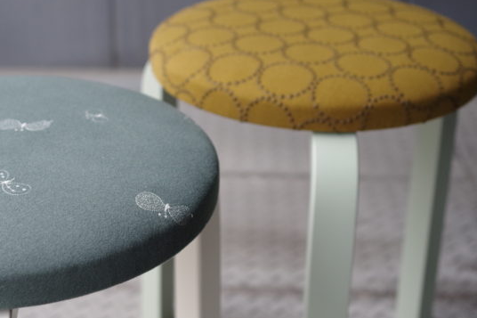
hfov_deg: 29.1
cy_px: 186
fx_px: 914
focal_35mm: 69
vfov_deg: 19.7
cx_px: 174
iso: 800
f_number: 2.8
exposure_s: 1/1000
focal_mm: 35
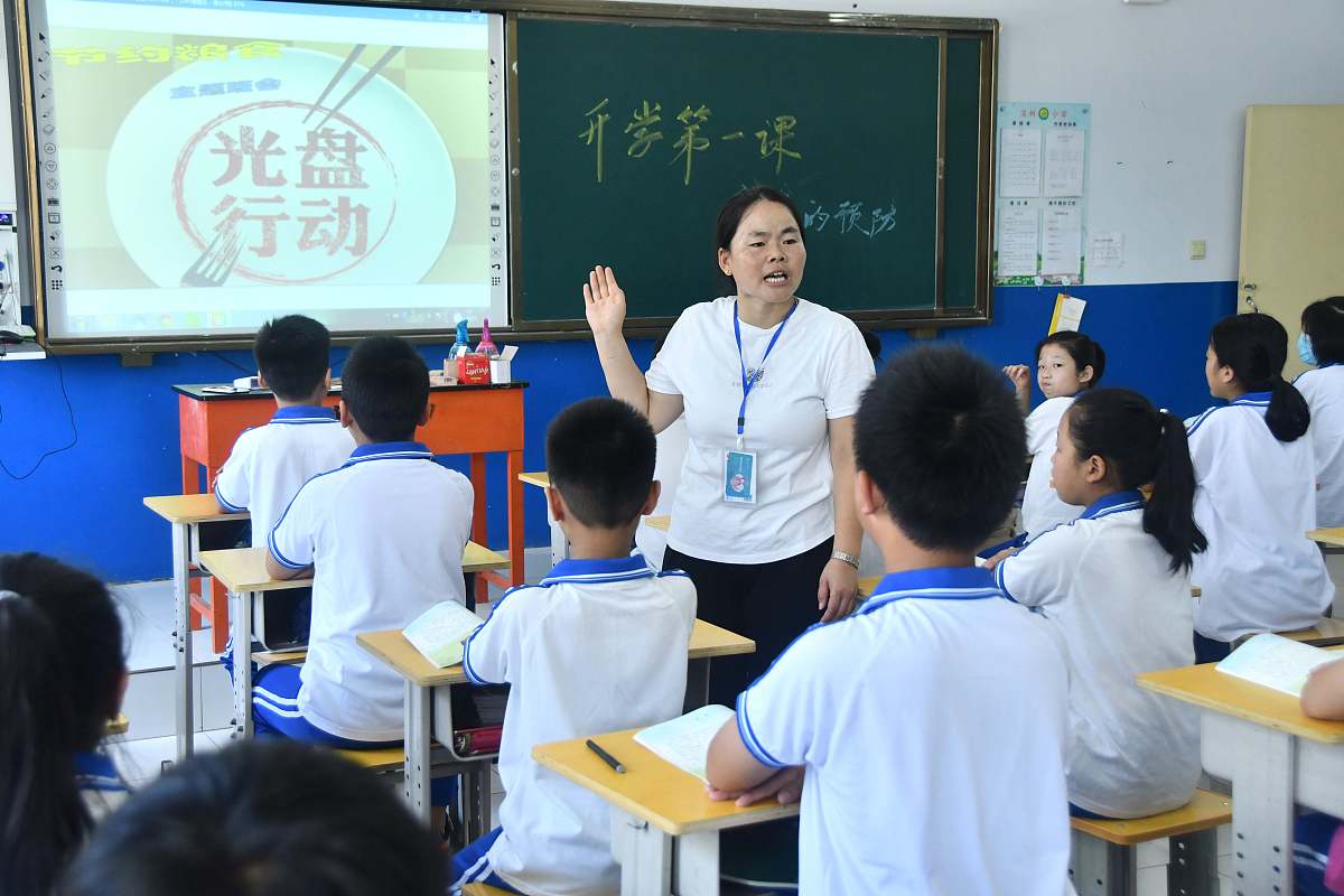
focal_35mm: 51
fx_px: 1904
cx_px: 672
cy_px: 448
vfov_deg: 26.5
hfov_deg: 38.9
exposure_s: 1/100
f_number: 5
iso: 800
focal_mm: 34
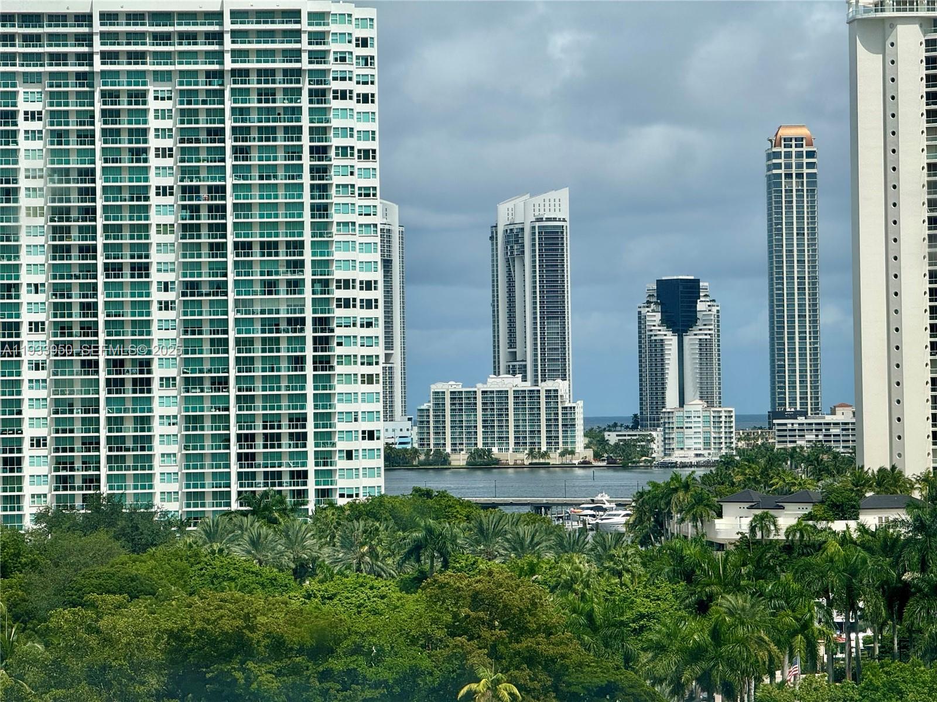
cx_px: 468
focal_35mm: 120
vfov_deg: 12.3
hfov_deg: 16.4
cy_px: 351
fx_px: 3248
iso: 50
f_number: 2.8
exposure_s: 1/3344
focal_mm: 15.66
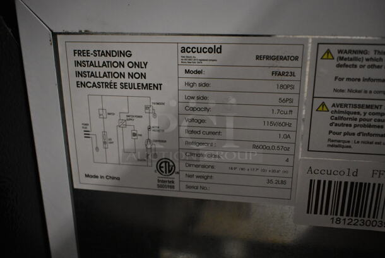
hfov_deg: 53.1
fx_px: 385
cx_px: 192
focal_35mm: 36
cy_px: 129
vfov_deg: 37.0
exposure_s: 1/125
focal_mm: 24
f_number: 3.8
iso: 4500
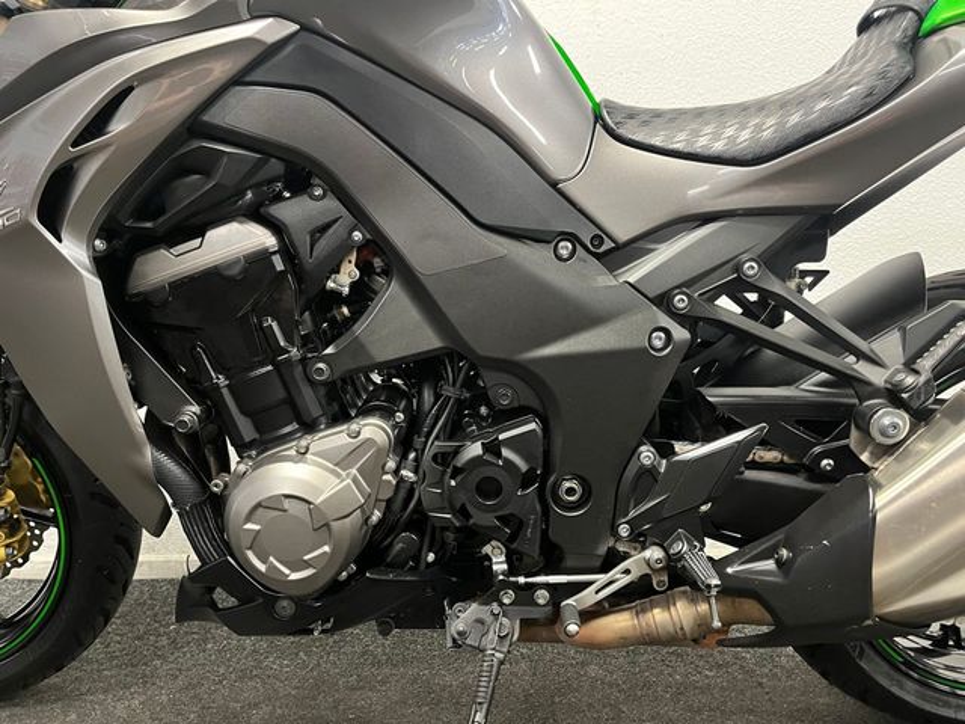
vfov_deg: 53.1
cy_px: 362
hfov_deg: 67.3
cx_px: 482
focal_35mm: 26
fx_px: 725
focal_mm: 5.1
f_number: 1.6
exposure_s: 1/33
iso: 500
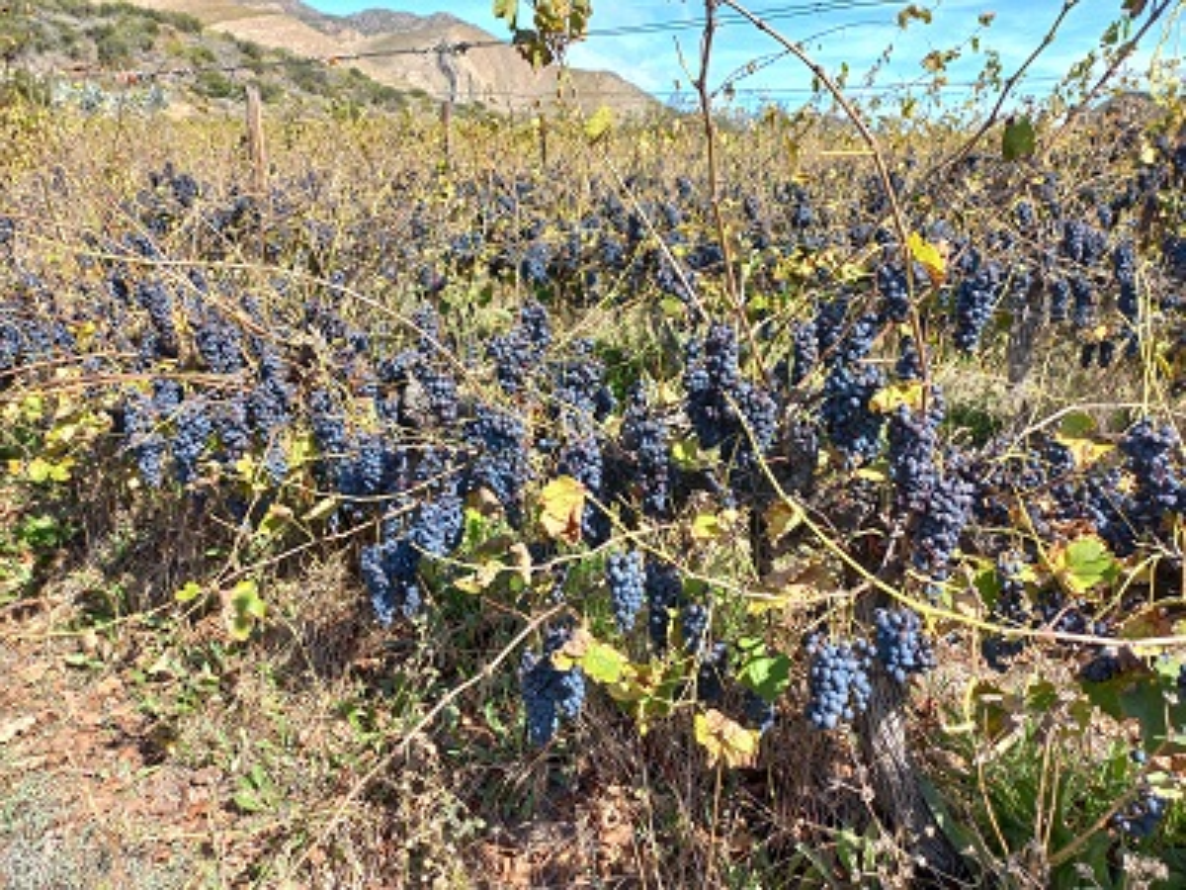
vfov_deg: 54.9
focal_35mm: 25
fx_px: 857
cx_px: 593
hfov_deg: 69.4
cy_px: 445
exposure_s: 1/254
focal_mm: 4.6
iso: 25
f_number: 1.8
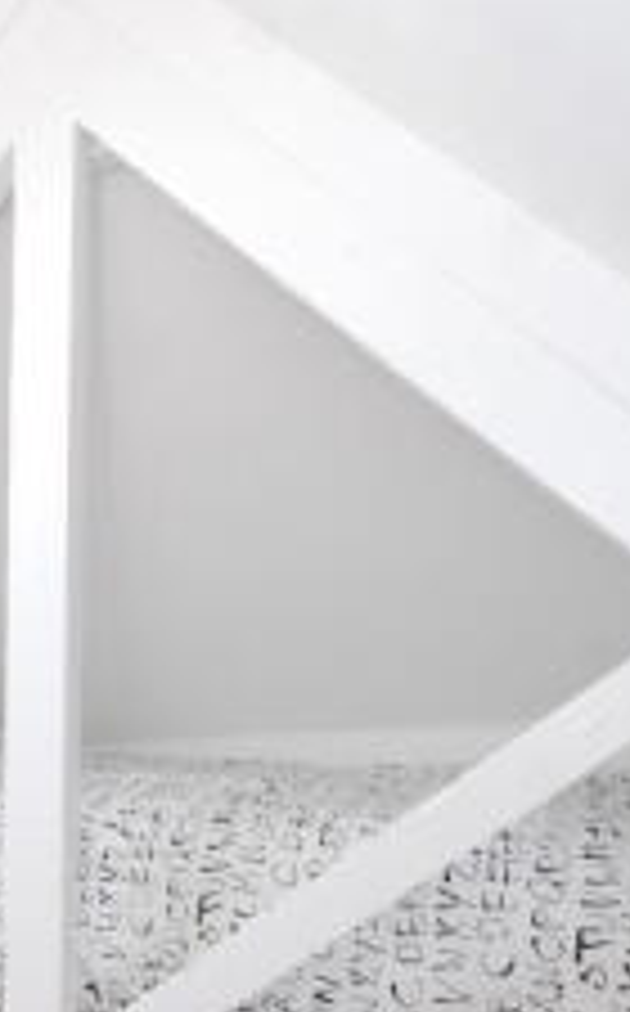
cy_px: 659
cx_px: -180
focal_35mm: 42
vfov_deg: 46.6
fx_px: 1160
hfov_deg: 26.1
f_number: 5.6
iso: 640
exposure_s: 1/60
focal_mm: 13
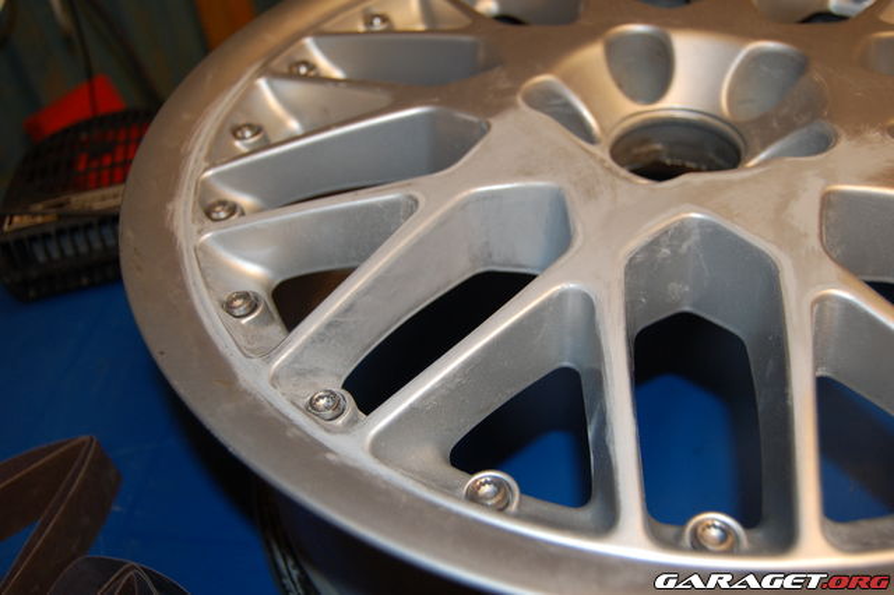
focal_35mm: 33
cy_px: 298
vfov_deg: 39.9
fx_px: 819
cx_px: 447
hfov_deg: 57.2
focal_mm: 22
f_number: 3.8
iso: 280
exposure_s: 1/60
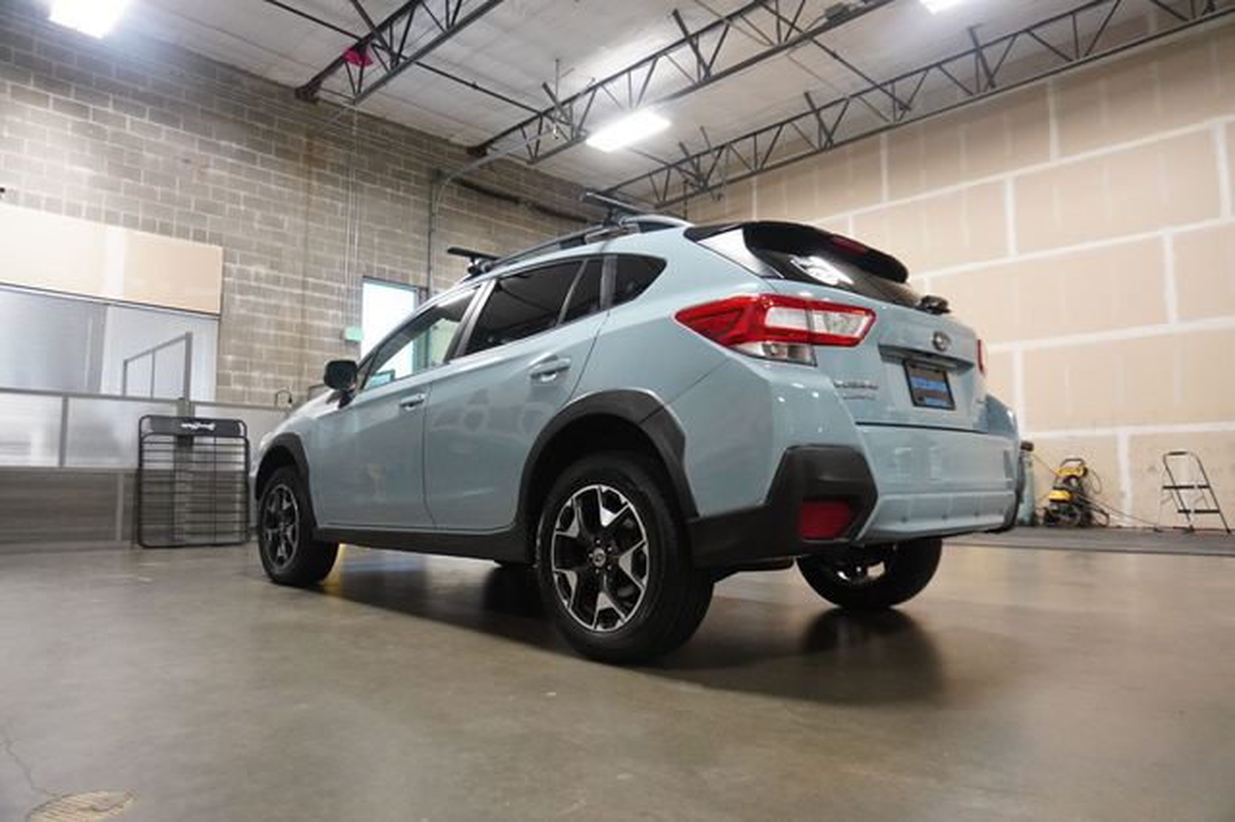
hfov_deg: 73.8
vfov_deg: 53.1
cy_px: 411
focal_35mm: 24
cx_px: 618
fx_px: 823
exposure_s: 1/160
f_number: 3.5
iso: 3200
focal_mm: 16
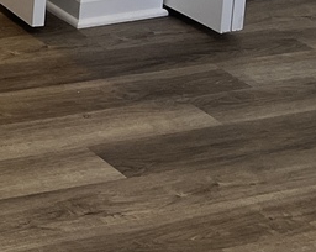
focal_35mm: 143
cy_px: -251
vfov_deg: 10.0
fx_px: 1335
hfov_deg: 12.6
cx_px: -200
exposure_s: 1/120
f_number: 1.6
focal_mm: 5.1
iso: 100
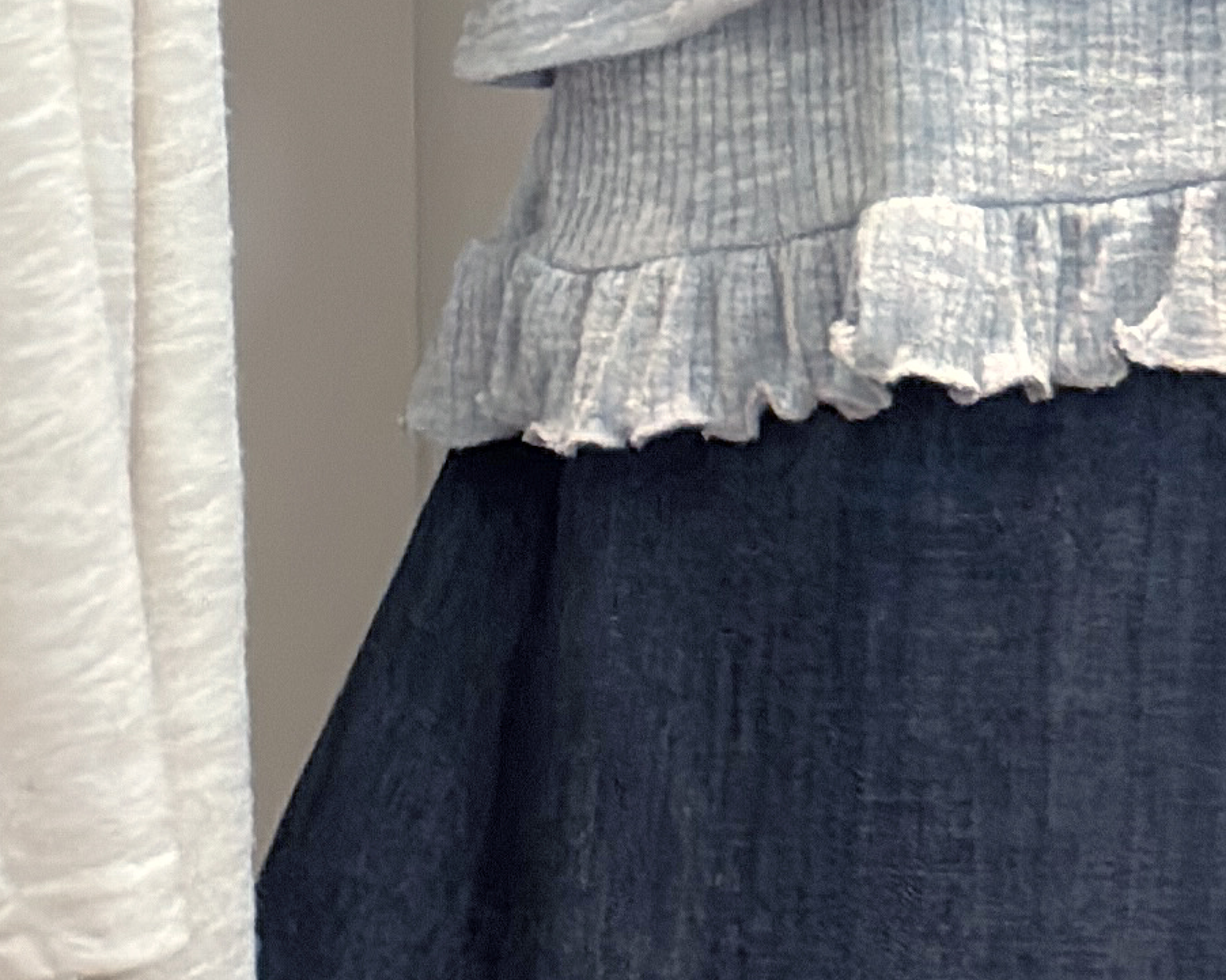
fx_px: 8234
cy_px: -8
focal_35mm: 227
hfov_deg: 8.4
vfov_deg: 6.8
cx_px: 1617
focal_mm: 4.2
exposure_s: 1/40
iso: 100
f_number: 1.64
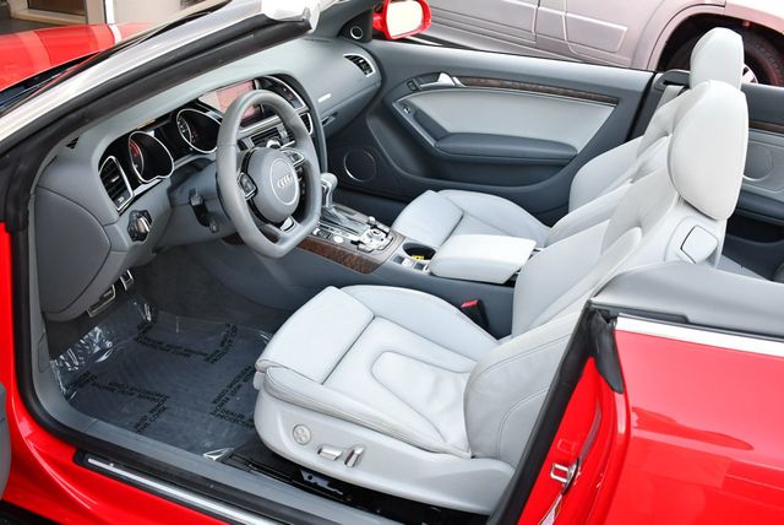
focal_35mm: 36
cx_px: 392
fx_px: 785
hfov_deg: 53.1
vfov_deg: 36.9
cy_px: 262
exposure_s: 1/250
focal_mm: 18
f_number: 3.5
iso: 500
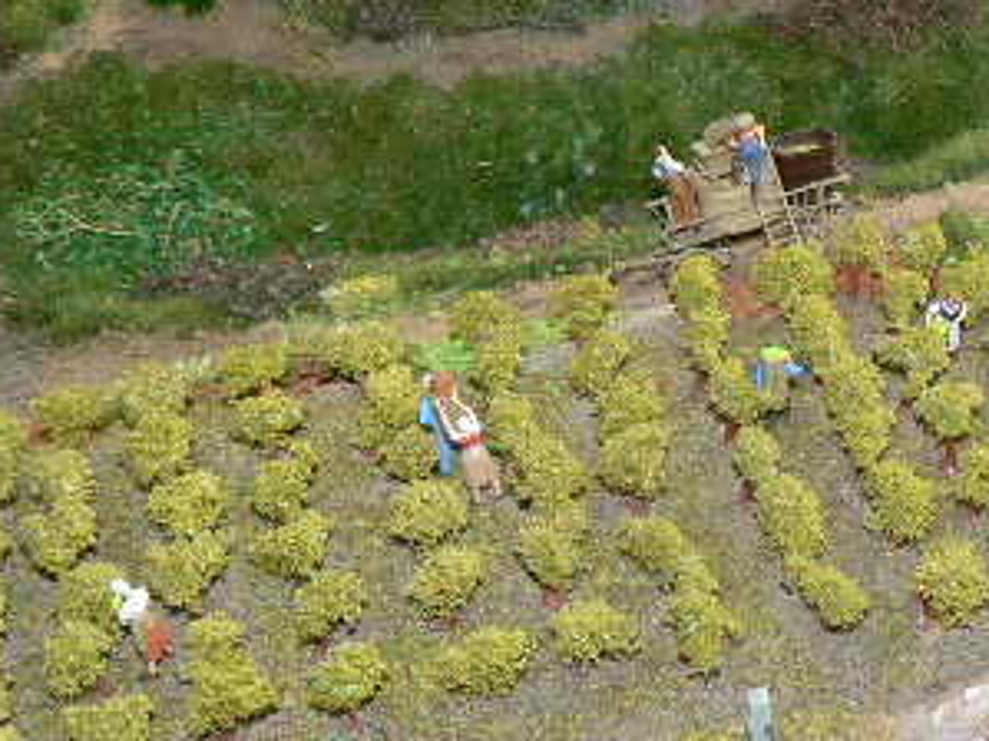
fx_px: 2199
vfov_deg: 19.1
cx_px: 625
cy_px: 503
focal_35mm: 77
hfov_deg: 25.3
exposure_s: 1/60
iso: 100
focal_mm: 6
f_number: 2.8
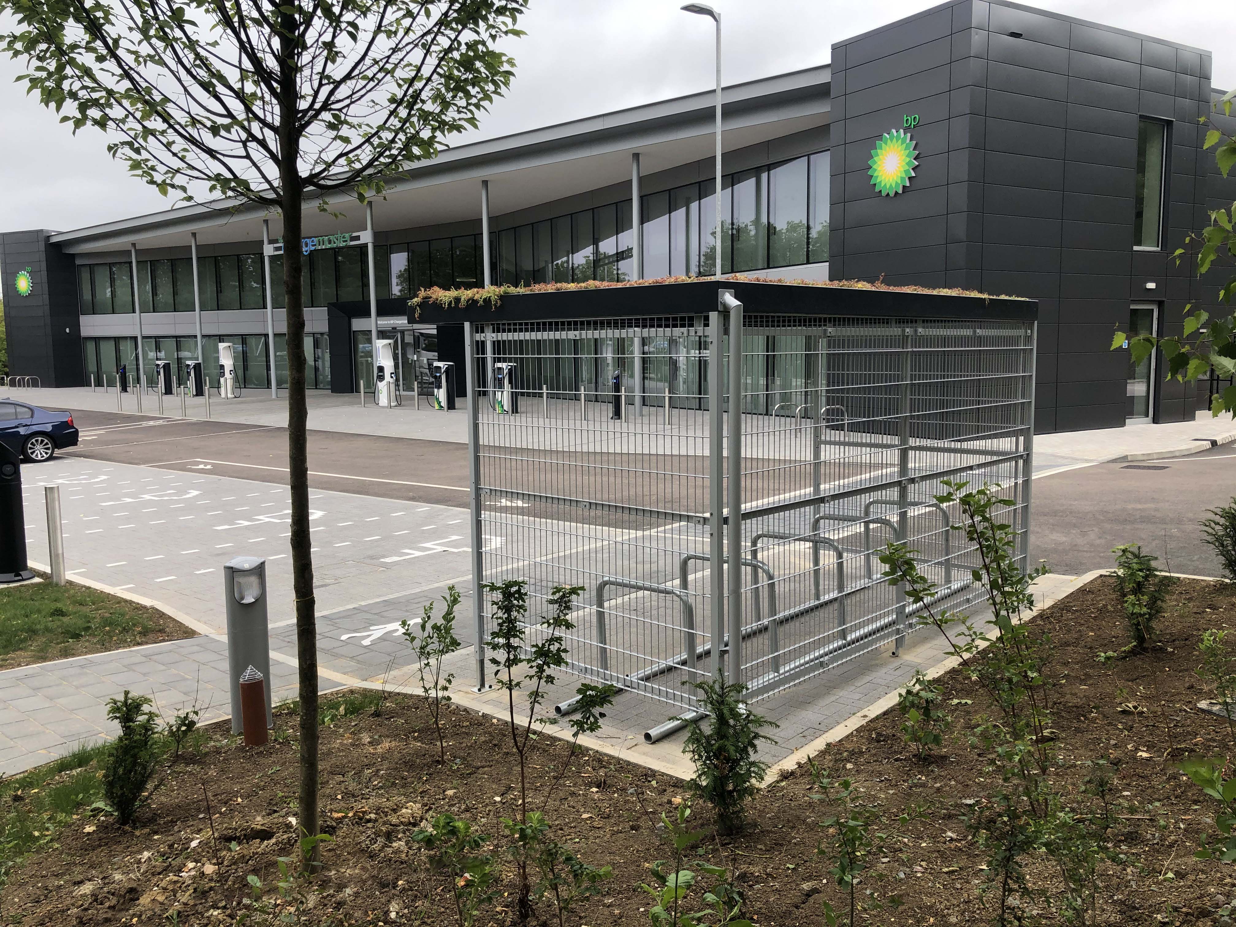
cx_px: 618
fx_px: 1000
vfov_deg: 49.7
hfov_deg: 63.4
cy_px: 464
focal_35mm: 28
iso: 20
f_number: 1.8
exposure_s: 1/506
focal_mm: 4
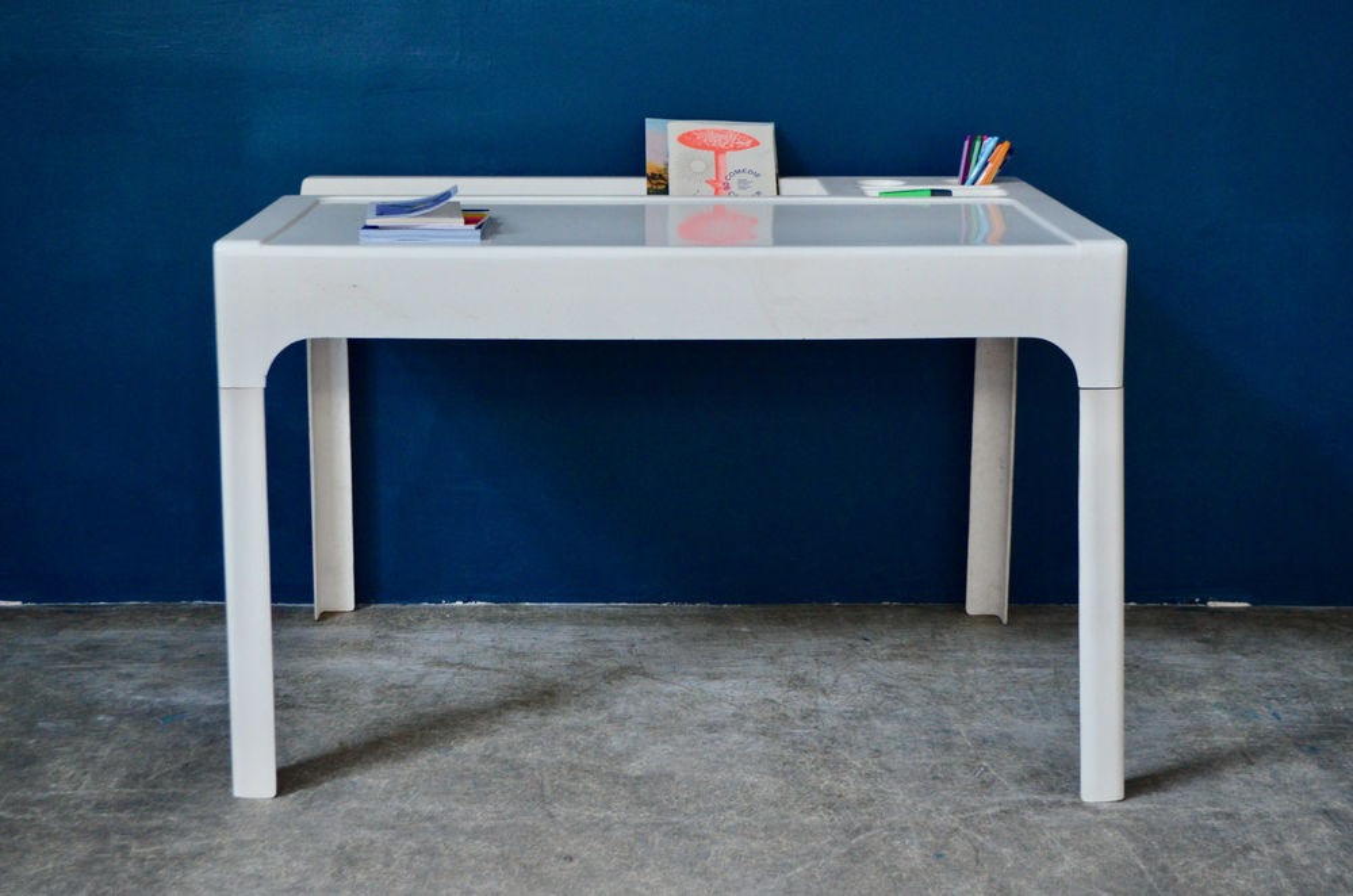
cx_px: 676
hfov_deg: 41.2
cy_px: 448
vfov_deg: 27.9
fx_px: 1800
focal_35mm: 48
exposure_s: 1/25
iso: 1250
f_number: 4.8
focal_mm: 32
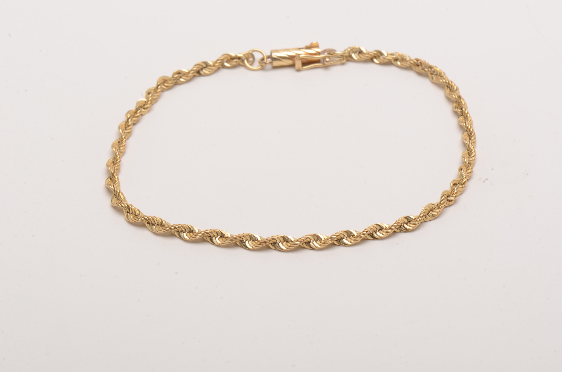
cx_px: 281
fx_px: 1986
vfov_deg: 10.7
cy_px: 186
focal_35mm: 128
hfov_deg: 16.1
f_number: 22
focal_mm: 85
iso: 100
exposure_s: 1/160
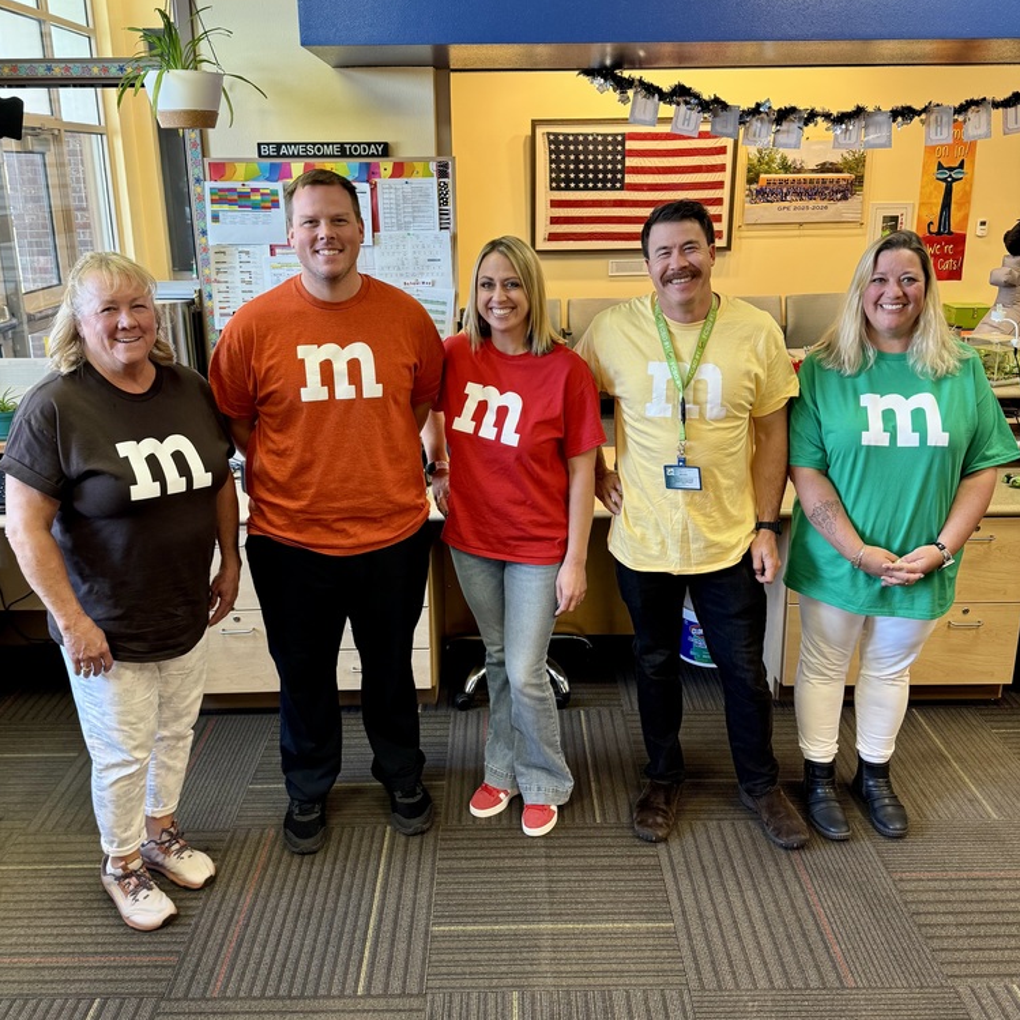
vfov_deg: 55.5
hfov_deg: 55.6
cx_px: 500
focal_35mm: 29
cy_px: 445
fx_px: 967
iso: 160
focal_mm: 6.76
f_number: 1.78
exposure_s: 1/60
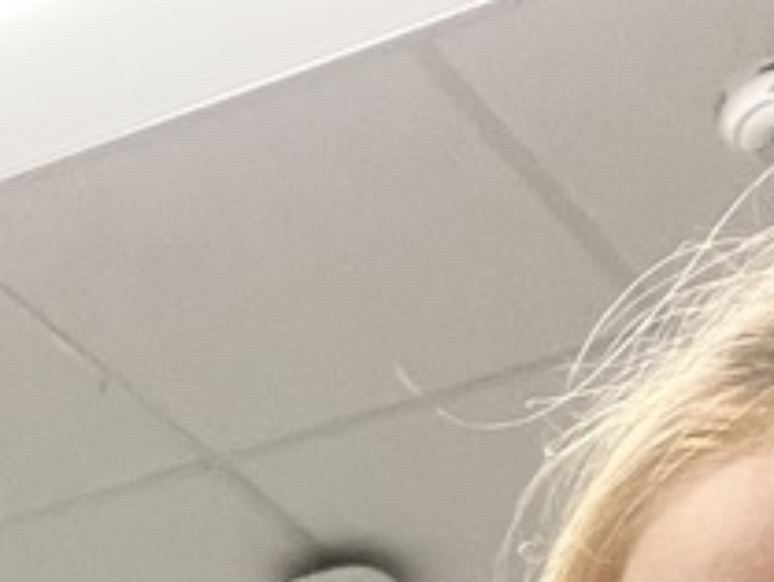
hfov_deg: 13.4
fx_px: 3289
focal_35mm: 147
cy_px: 1820
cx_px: 230
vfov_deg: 8.3
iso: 250
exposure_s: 1/60
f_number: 2.2
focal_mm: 2.71
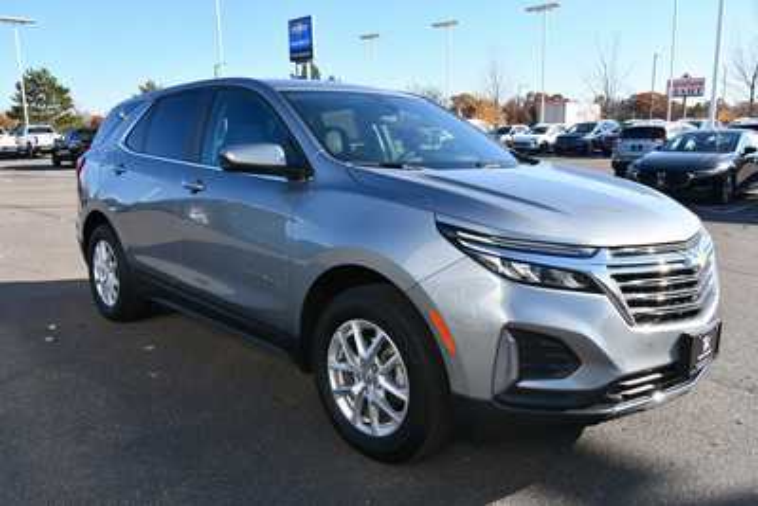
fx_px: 632
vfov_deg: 43.6
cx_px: 379
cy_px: 253
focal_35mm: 30
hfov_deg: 61.9
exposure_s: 1/250
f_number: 8
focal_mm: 20
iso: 160
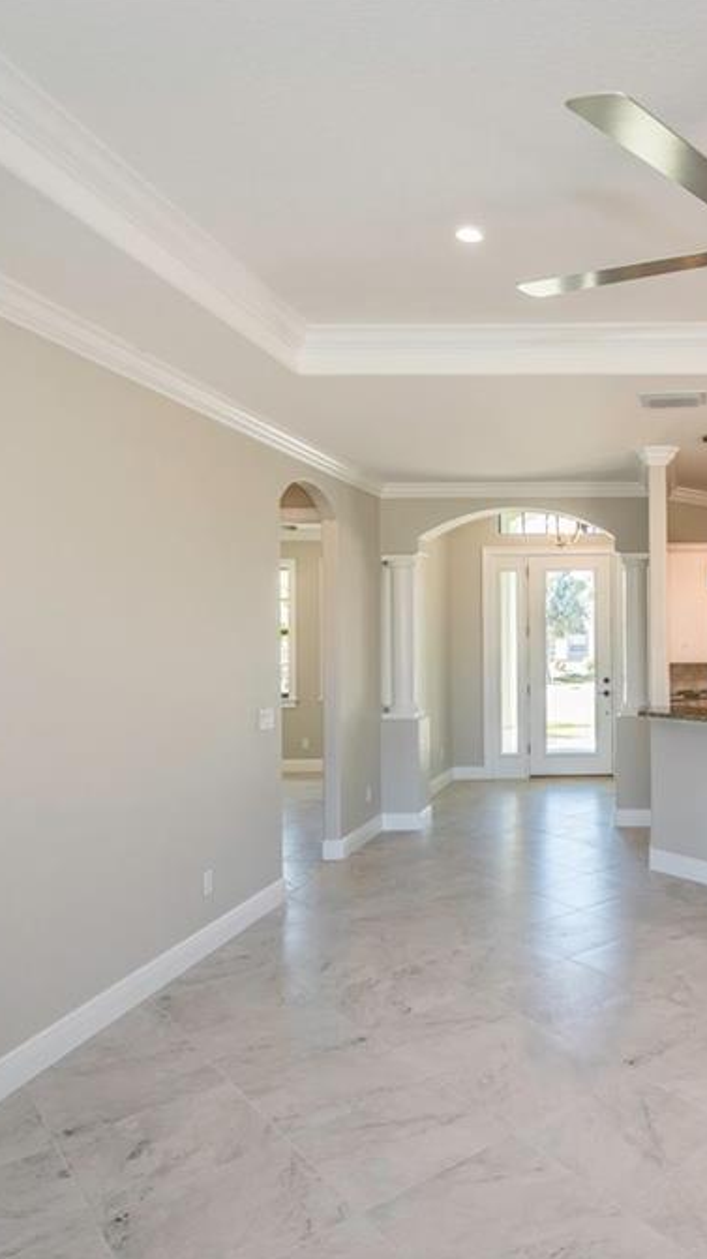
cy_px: 628
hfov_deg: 41.8
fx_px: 801
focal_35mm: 24
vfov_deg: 76.3
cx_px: 696
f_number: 5
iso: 400
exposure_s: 1/100
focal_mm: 15
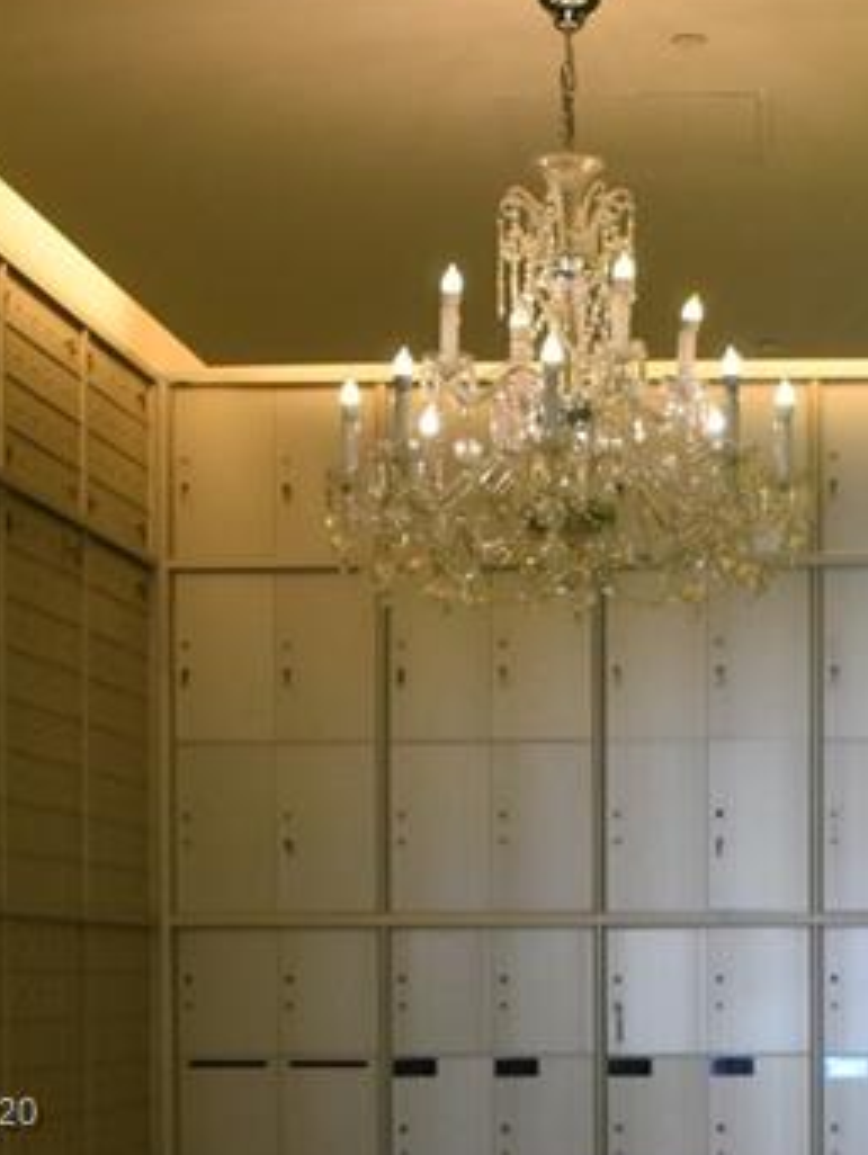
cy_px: 1114
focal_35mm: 91
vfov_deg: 20.9
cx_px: 843
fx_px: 3039
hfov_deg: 16.0
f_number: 3.5
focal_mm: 18
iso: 800
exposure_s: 1/200
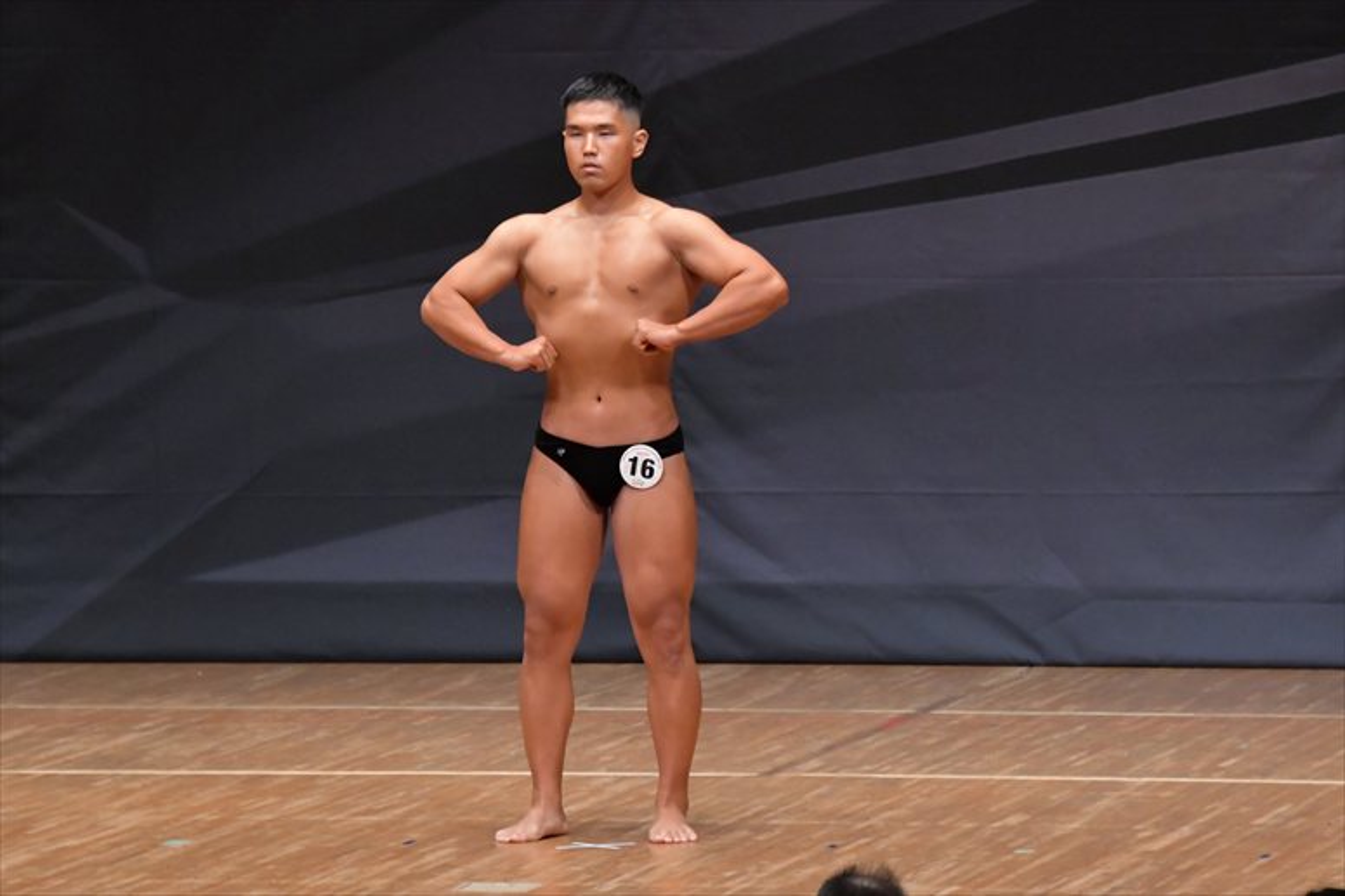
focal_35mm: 285
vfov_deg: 4.8
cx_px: 672
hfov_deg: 7.2
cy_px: 448
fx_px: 10643
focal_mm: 190
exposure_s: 1/400
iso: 6400
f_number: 5.6
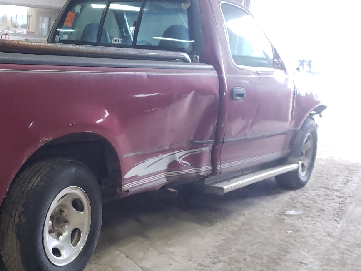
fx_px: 501
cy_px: 146
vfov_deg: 30.2
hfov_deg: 37.2
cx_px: 39
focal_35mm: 48
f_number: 1.5
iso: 232
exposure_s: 1/60.2
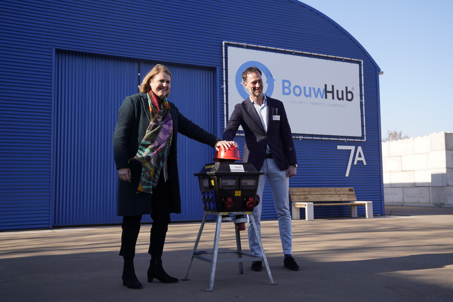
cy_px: 151
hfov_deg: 50.7
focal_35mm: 38
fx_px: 478
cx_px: 226
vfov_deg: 35.1
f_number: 5
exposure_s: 1/250
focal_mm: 38
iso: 100
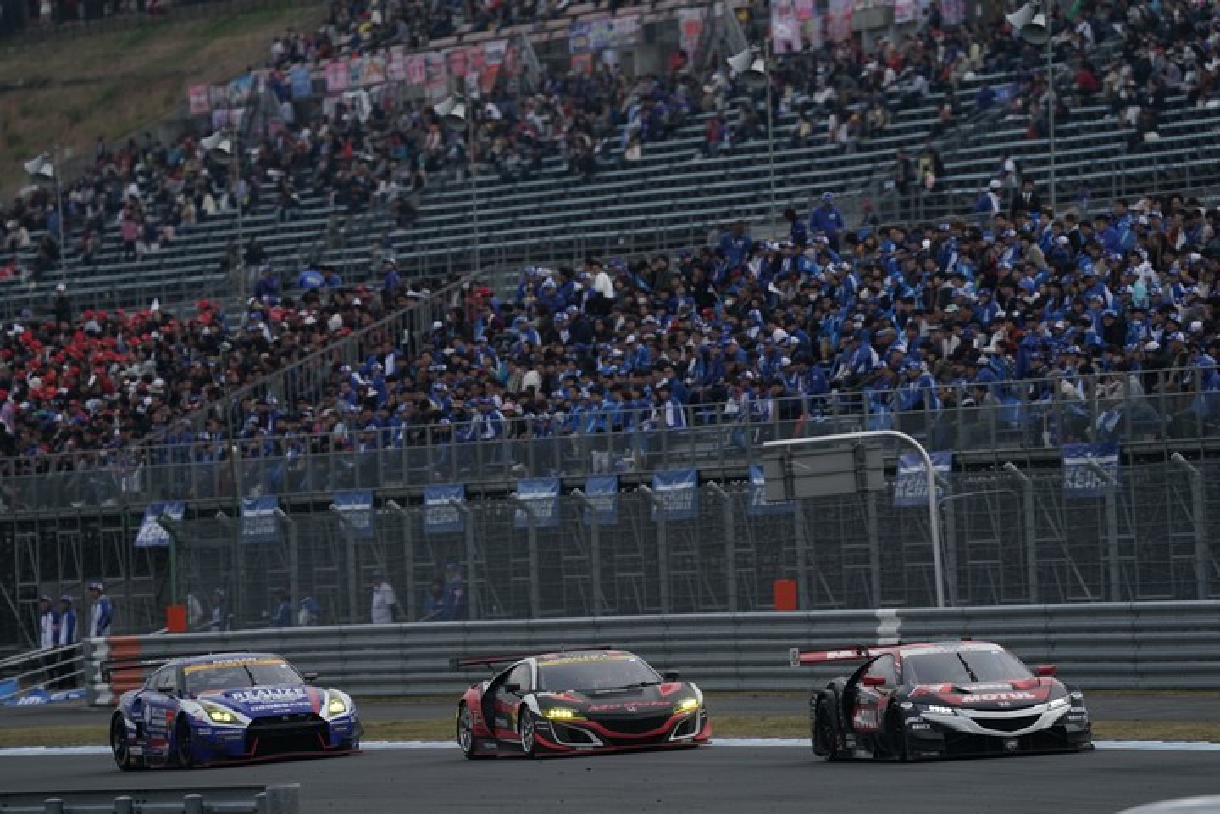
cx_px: 610
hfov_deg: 4.1
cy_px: 407
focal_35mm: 506
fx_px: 17146
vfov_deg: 2.7
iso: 400
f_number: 7.1
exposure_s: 1/800
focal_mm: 506
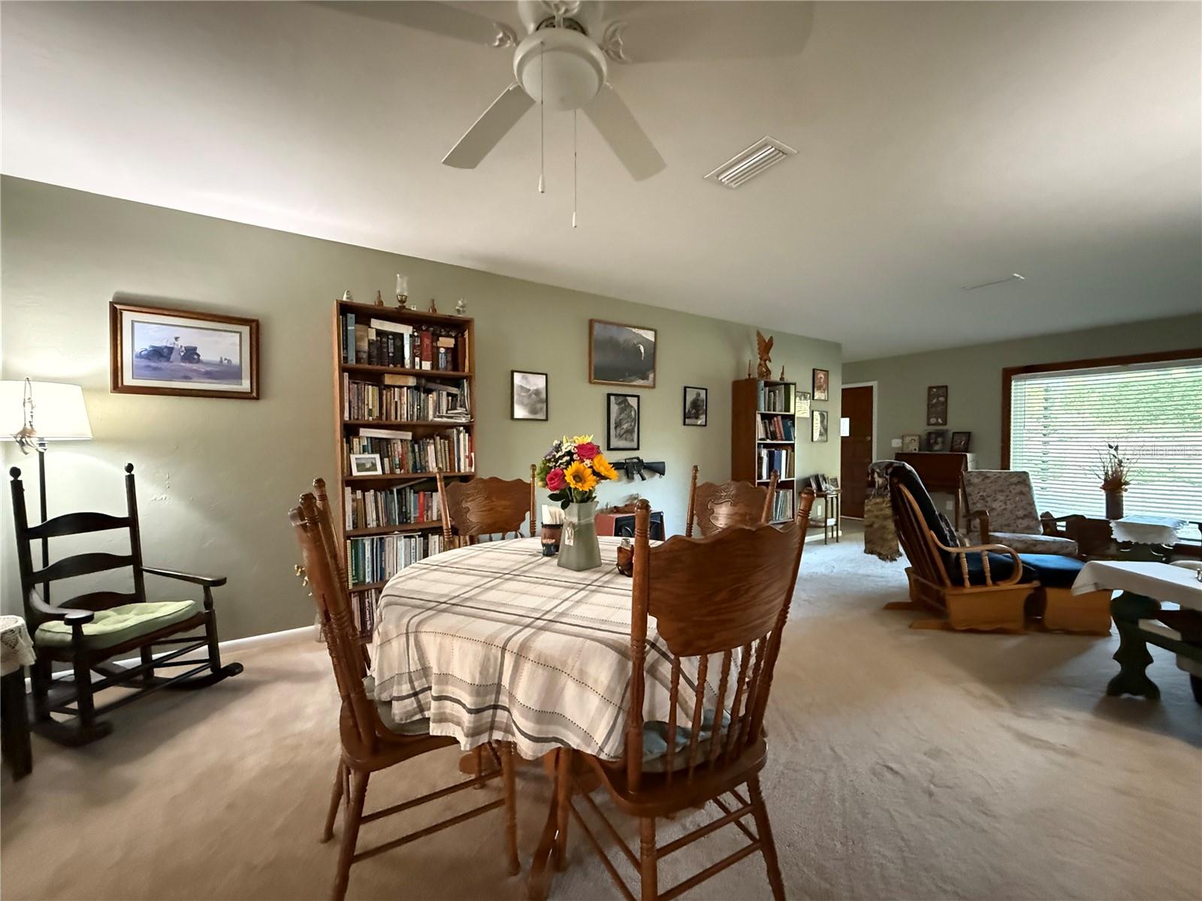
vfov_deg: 85.7
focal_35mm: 14
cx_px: 601
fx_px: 486
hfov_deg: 102.1
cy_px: 450
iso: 1600
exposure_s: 1/40
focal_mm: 2.22
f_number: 2.2
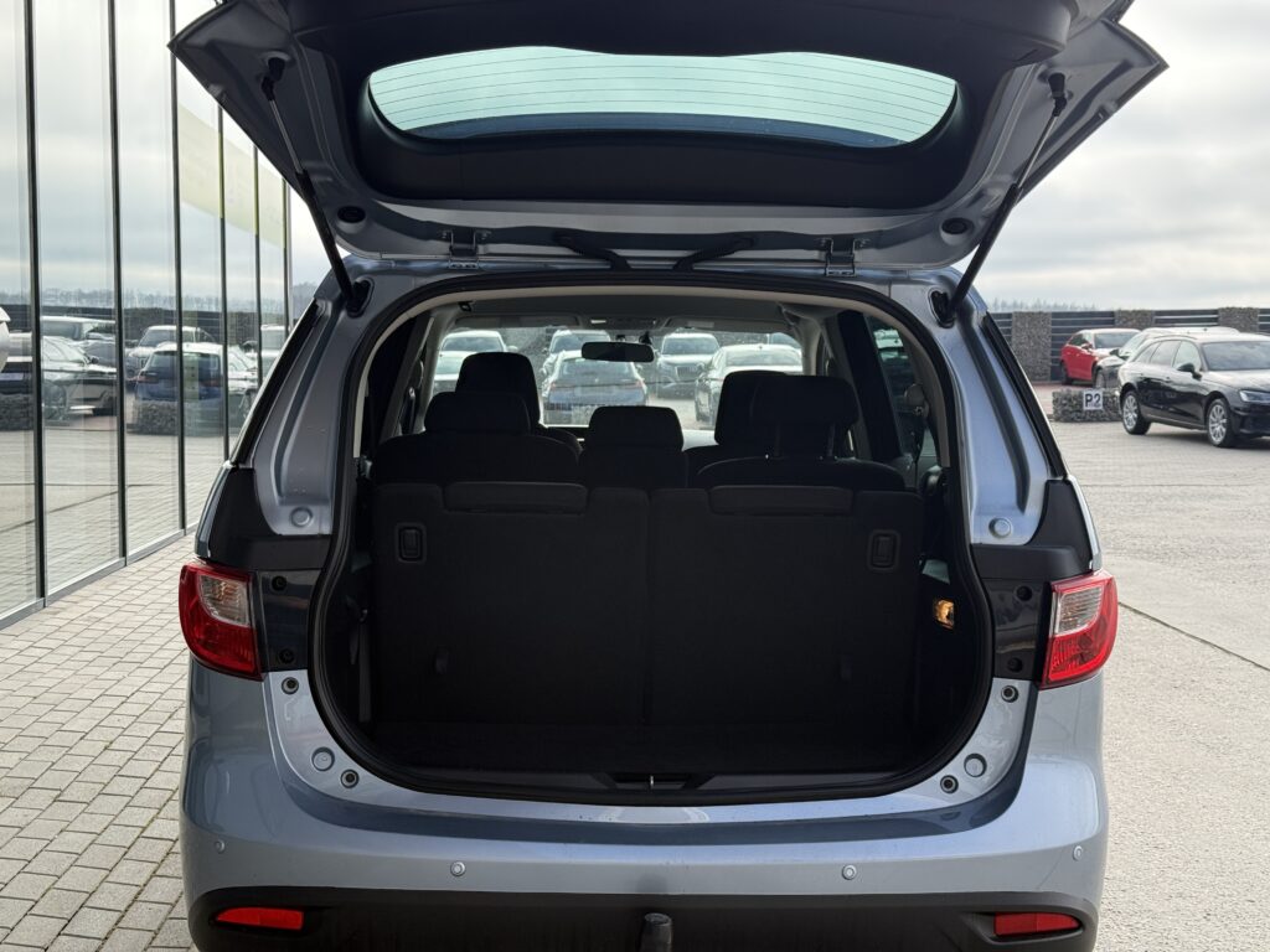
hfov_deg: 39.7
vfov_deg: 30.3
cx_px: 635
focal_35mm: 48
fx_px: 1761
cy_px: 476
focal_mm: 6.76
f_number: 1.78
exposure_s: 1/1795
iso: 80
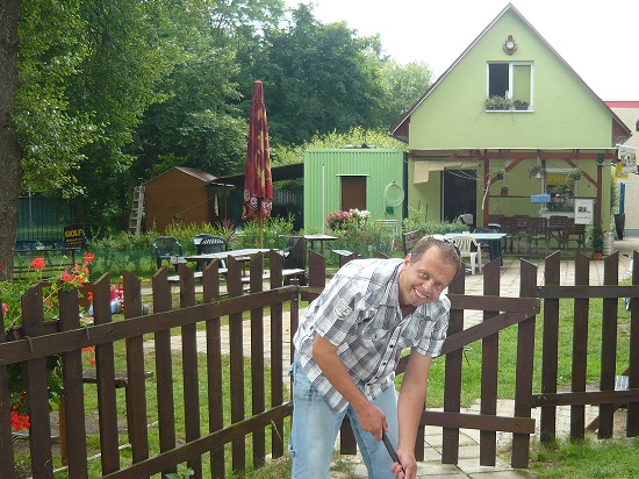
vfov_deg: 29.5
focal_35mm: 49
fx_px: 904
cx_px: 404
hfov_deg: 38.6
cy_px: 300
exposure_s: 1/160
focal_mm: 5.5
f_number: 2.8
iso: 100
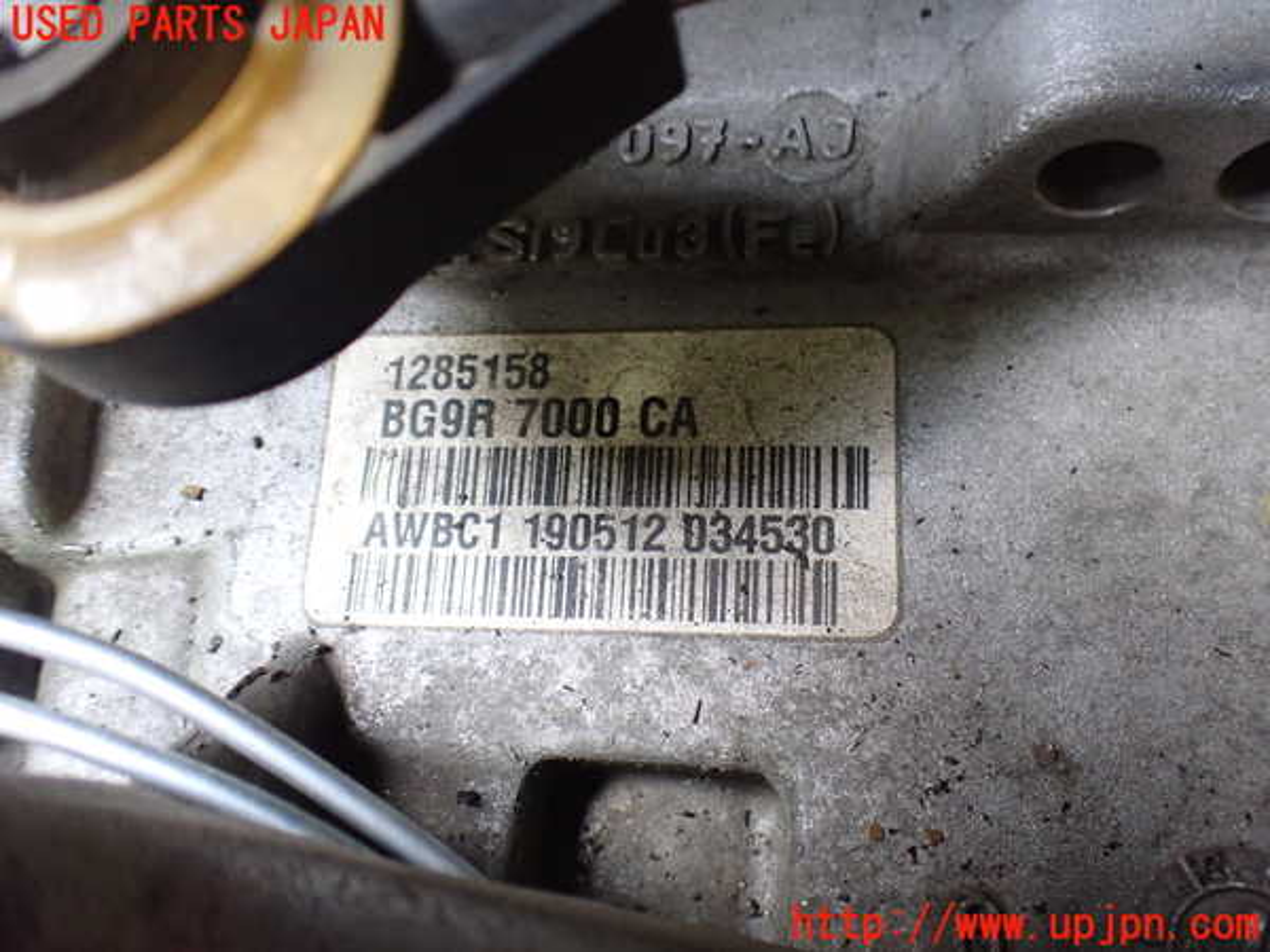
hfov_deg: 60.0
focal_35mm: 30
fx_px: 1101
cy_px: 476
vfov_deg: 46.8
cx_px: 635
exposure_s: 1/40
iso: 800
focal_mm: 5.4
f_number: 2.3
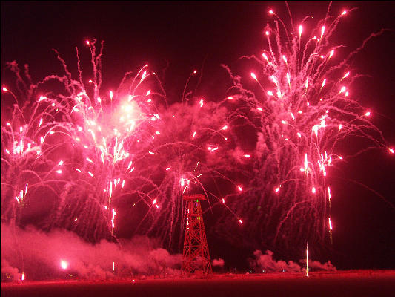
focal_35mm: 44
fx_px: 502
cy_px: 148
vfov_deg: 32.9
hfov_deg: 42.9
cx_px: 198
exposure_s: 1/10
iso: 200
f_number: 2.8
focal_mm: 11.46
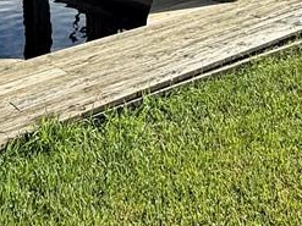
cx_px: 104
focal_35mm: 58
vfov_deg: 21.0
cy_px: -121
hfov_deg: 33.0
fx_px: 506
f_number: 2.2
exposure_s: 1/613
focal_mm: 2.22
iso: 50
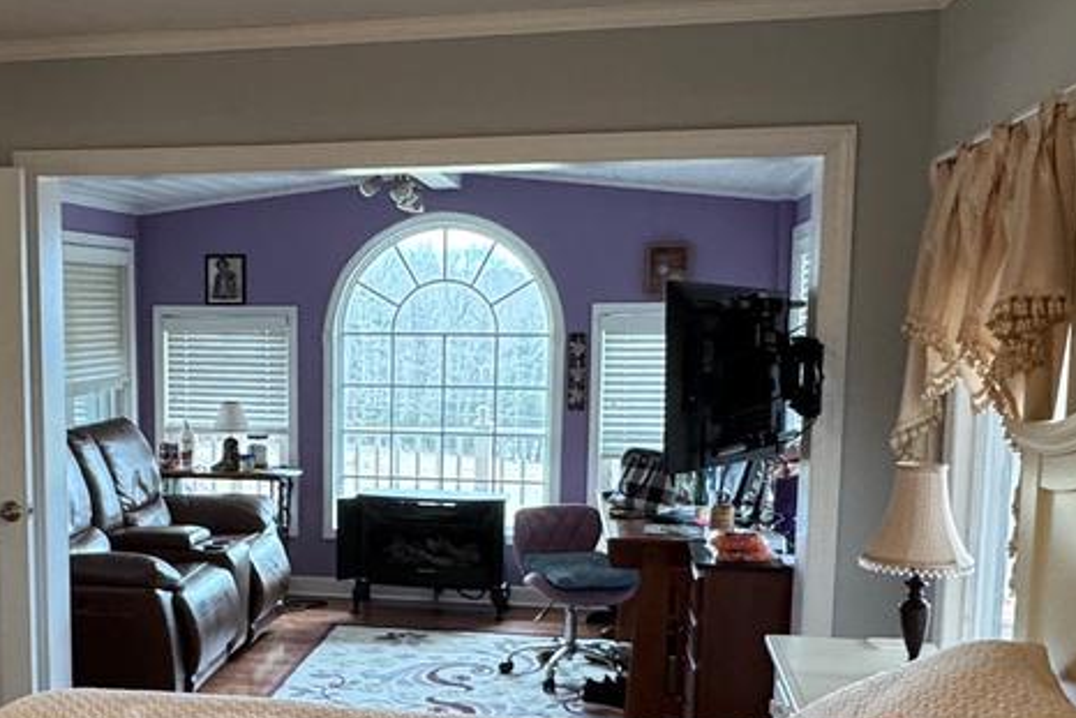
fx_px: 1345
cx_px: 291
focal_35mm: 45
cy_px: 480
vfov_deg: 29.7
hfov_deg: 42.5
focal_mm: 2.22
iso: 250
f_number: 2.2
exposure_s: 1/60
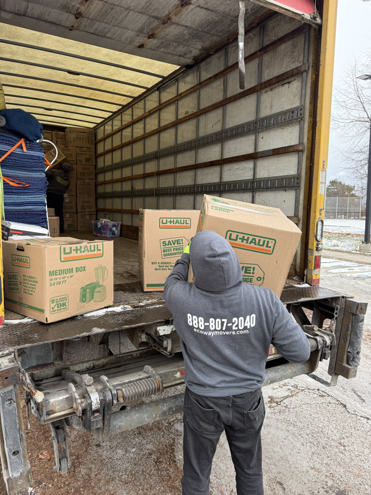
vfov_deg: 71.6
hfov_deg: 56.8
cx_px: 186
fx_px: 343
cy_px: 248
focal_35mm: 24
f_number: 1.78
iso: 100
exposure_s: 1/481
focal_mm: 6.76
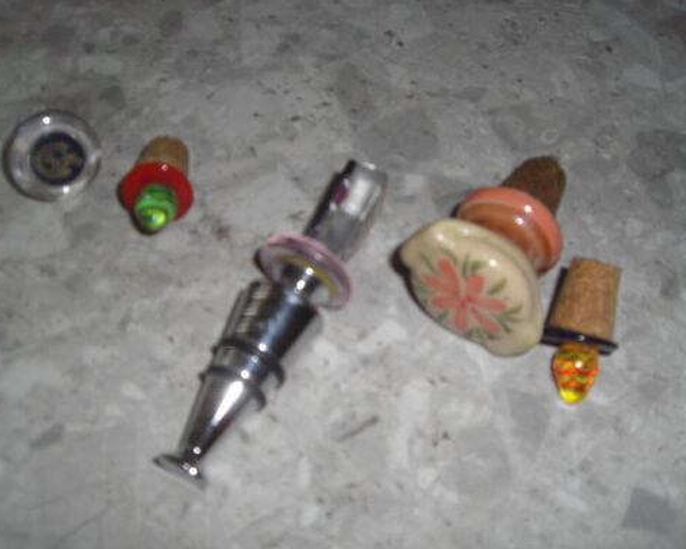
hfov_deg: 45.8
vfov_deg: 37.3
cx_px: 351
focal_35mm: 40
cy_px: 275
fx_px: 812
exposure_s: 1/60
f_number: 8
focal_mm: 6.2
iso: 64
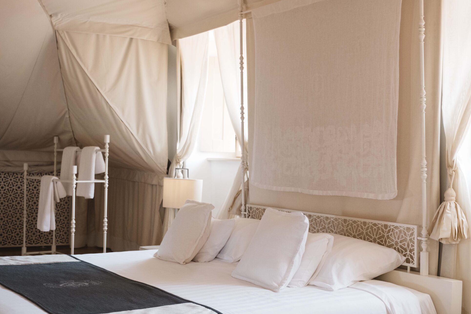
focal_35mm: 51
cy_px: 154
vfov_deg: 26.5
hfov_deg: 38.9
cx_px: 250
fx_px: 667
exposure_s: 1/125
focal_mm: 32.1
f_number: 3.6
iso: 1600
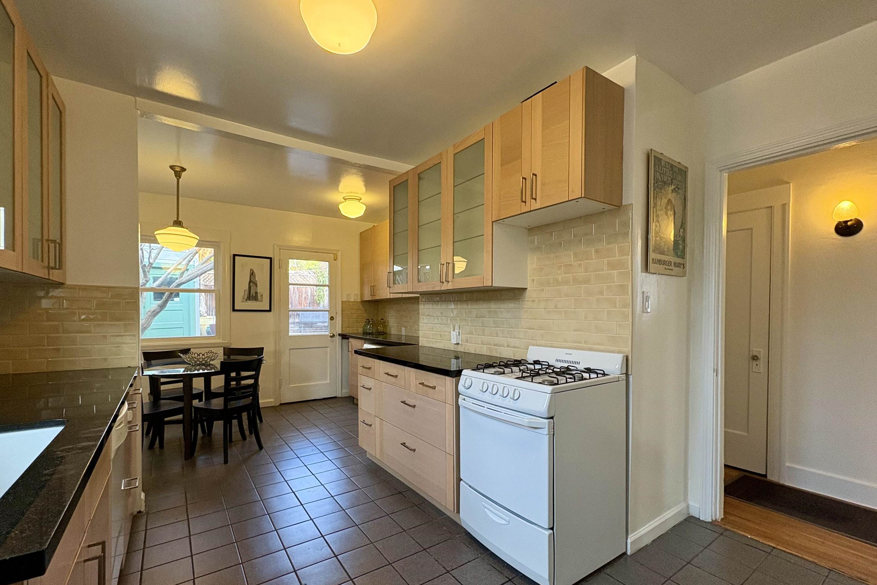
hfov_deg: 96.7
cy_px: 315
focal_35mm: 16
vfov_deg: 73.6
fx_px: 390
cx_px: 425
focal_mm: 2.22
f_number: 2.2
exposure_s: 1/120
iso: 200
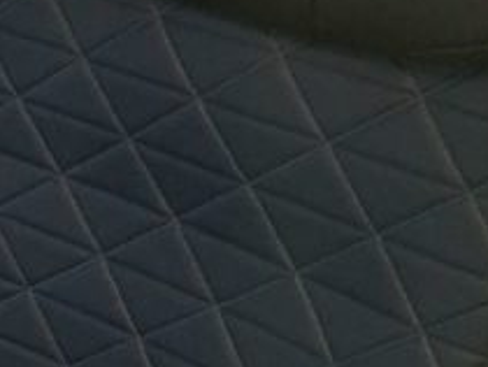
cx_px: -337
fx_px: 1496
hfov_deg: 16.2
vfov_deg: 14.0
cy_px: 188
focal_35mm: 106
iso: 80
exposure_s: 1/15
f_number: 2.2
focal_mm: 4.15
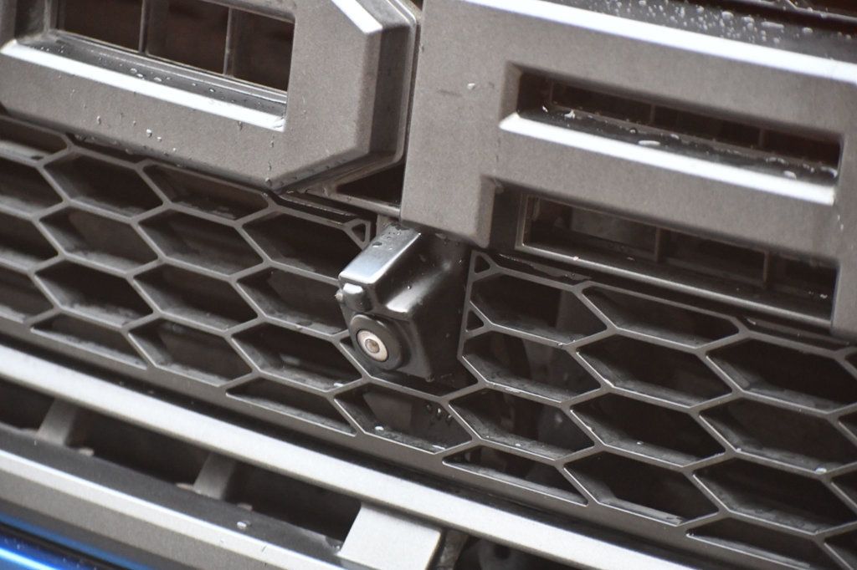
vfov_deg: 6.8
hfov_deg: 10.2
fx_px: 4807
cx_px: 428
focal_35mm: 202
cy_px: 285
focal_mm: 135
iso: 4000
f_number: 4.8
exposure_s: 1/60
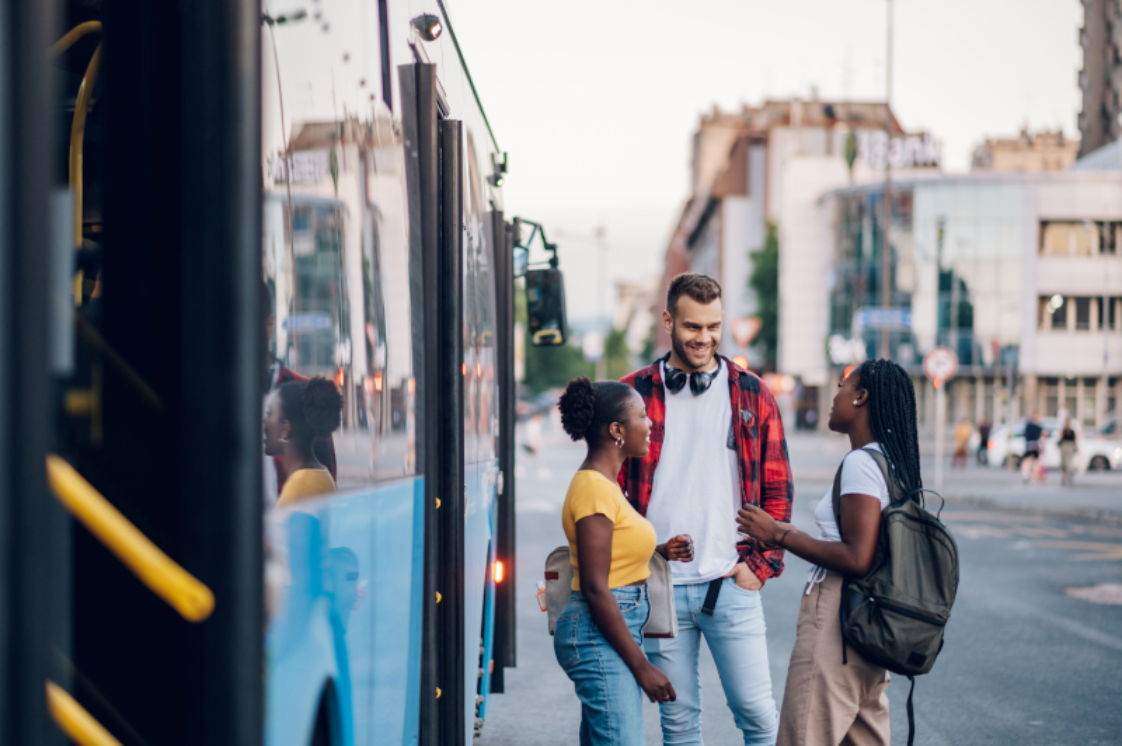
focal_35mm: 85
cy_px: 373
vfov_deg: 16.0
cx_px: 561
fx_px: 2647
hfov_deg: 23.9
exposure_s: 1/400
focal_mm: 85
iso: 320
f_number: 1.8
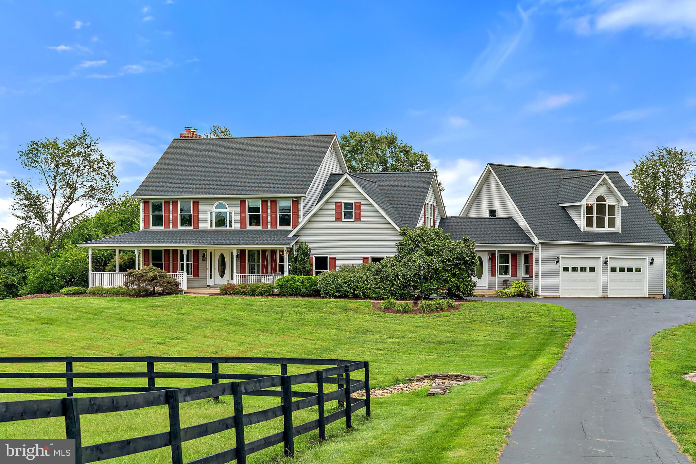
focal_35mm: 50
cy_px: 232
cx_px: 348
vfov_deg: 27.0
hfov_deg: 39.6
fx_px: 967
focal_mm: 50
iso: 320
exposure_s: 1/320
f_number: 8
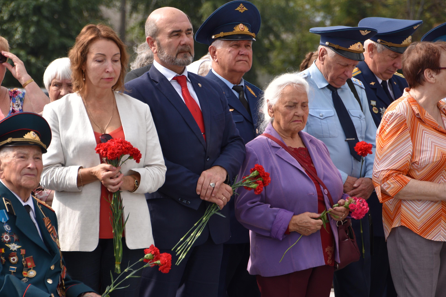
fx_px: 3209
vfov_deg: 5.3
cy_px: 146
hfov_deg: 7.9
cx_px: 200
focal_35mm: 259
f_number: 6.3
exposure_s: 1/500
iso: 200
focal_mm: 150
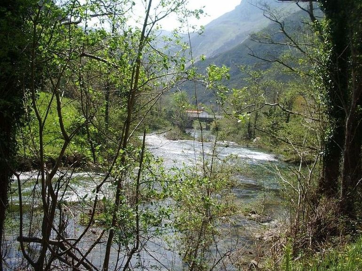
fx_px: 366
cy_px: 136
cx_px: 181
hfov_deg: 52.7
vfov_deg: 40.6
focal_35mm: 35
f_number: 4.3
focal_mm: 5.8
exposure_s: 1/250
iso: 50
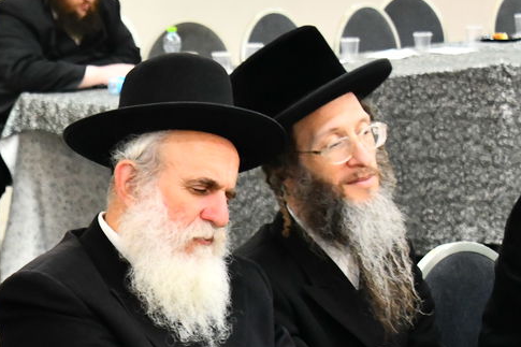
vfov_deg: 9.1
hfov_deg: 13.3
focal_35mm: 150
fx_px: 2170
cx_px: -136
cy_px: 353
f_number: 5.6
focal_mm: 52
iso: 3200
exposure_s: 1/100
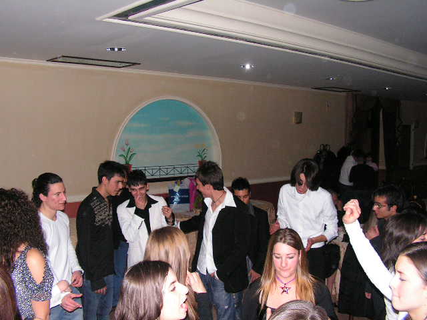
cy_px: 160
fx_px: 444
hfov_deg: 51.4
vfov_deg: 39.7
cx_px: 214
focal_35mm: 36
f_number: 3.2
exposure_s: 1/40
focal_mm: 6
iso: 200
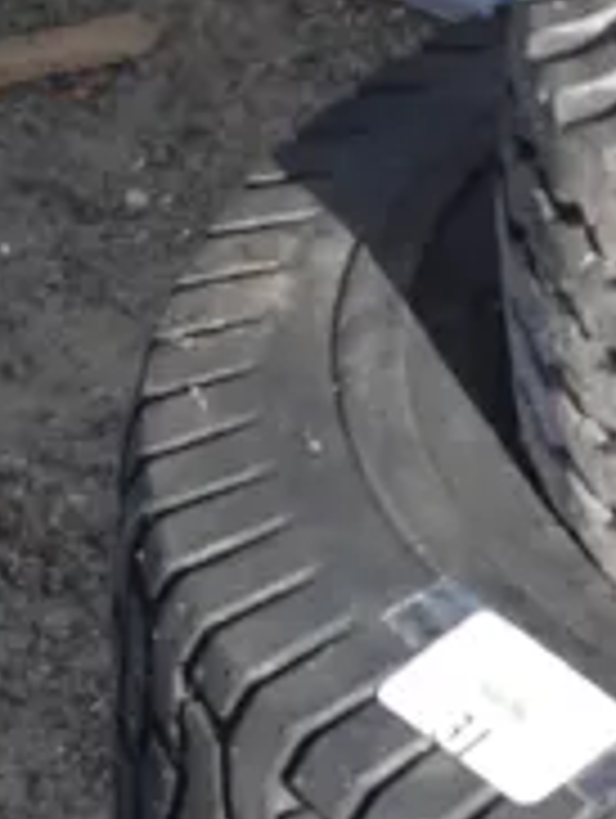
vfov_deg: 4.4
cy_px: 1503
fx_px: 10629
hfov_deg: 3.3
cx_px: 1306
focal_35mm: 449
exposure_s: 1/200
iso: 200
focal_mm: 40
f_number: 6.3
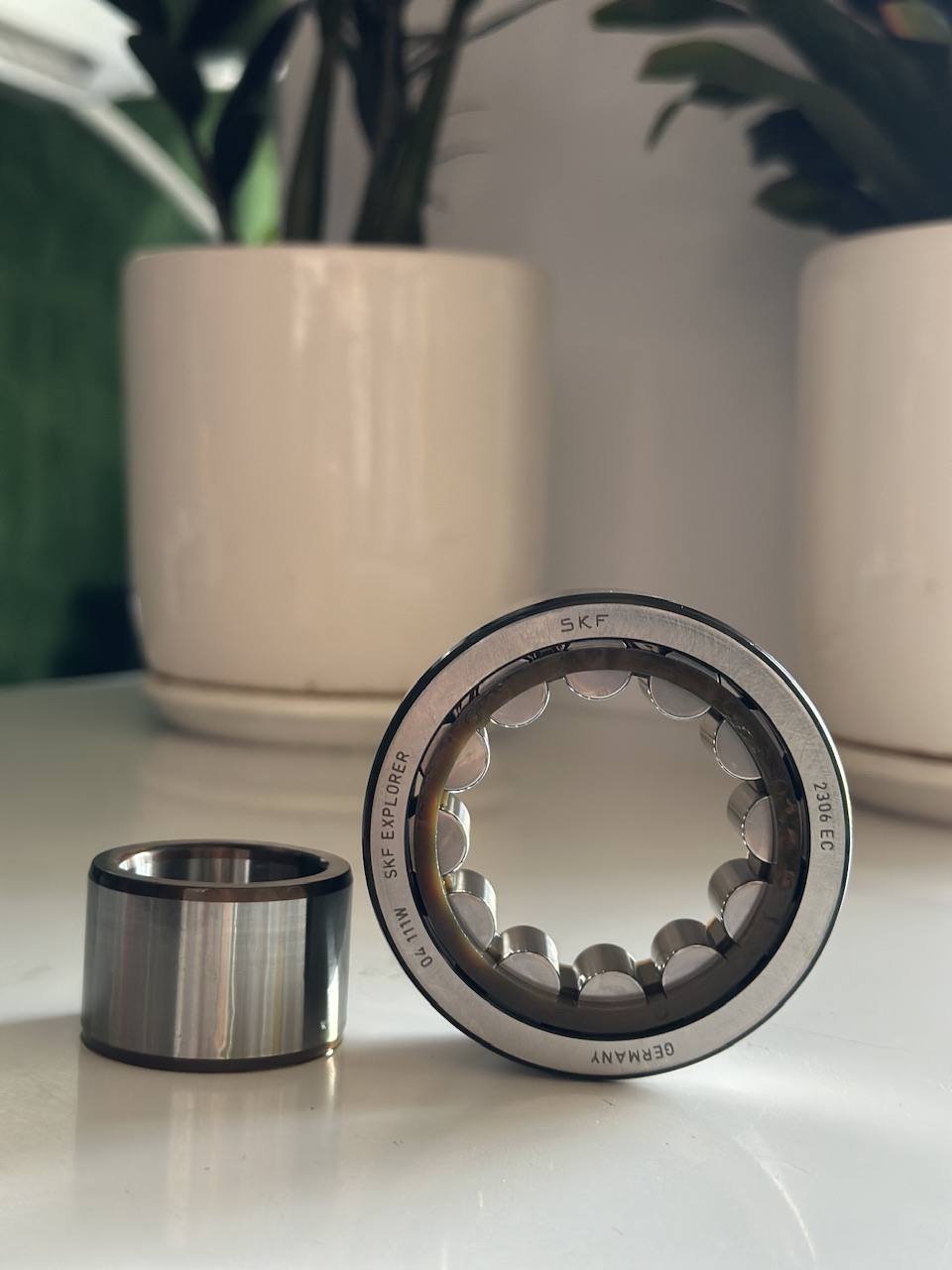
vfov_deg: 39.7
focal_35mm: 48
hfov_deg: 30.3
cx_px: 476
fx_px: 1760
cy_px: 635
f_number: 1.78
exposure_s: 1/60
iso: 200
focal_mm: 6.86
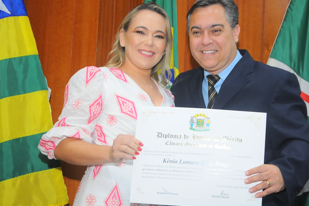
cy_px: 108
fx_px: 781
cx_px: 185
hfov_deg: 22.3
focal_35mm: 91
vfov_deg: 15.0
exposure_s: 1/60
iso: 1250
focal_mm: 48
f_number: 5
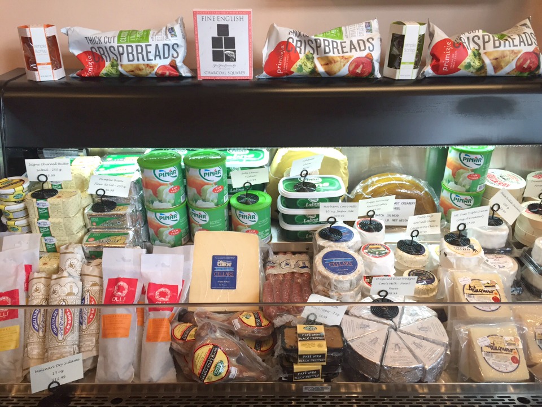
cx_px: 271
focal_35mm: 29
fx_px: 454
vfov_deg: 48.2
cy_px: 204
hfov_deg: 61.7
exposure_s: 1/30
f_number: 2.2
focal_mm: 4.15
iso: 64
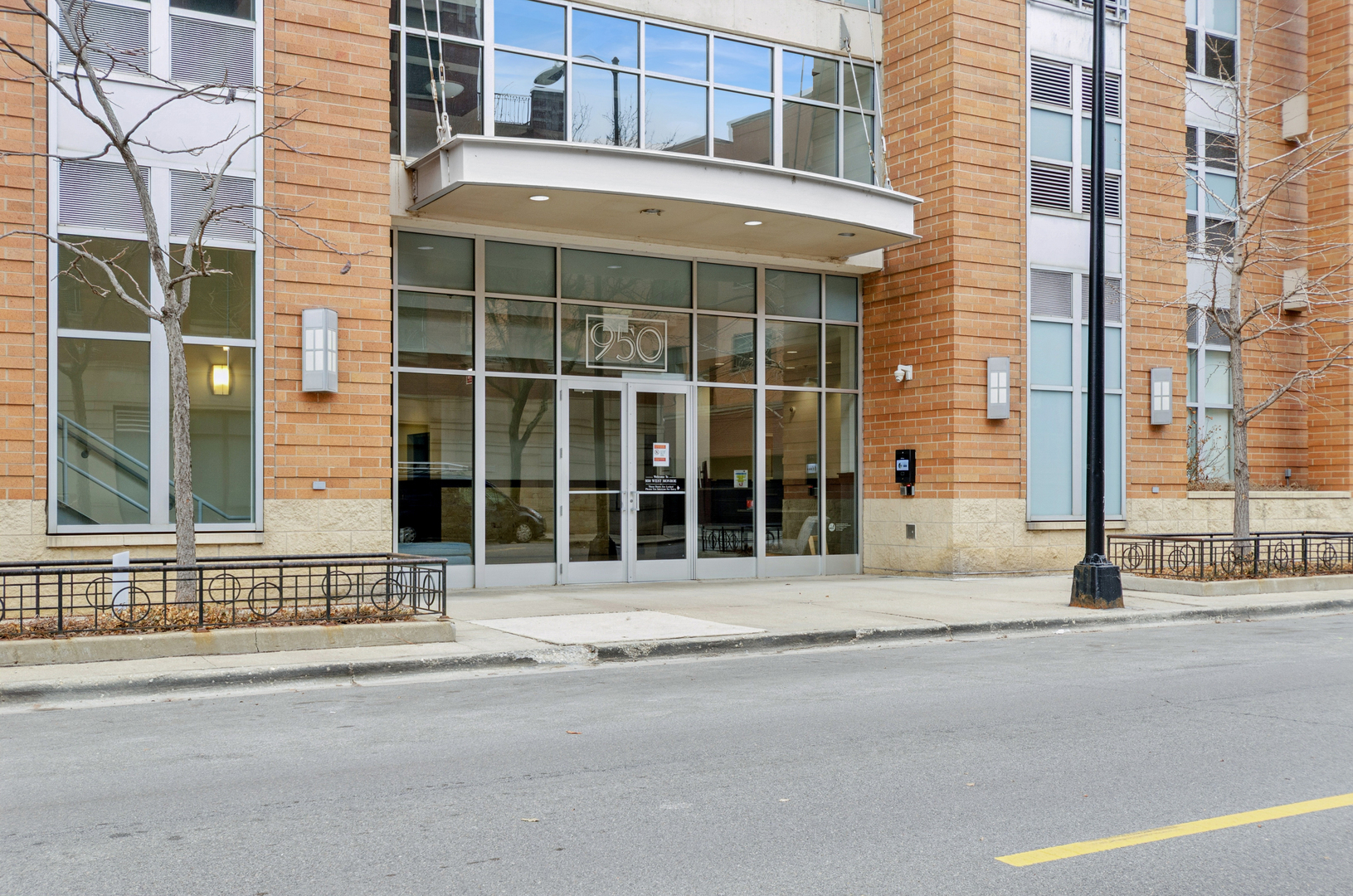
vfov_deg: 36.7
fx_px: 1350
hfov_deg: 53.2
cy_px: 448
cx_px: 676
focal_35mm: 36
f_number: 9
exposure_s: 1/10
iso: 250
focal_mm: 24
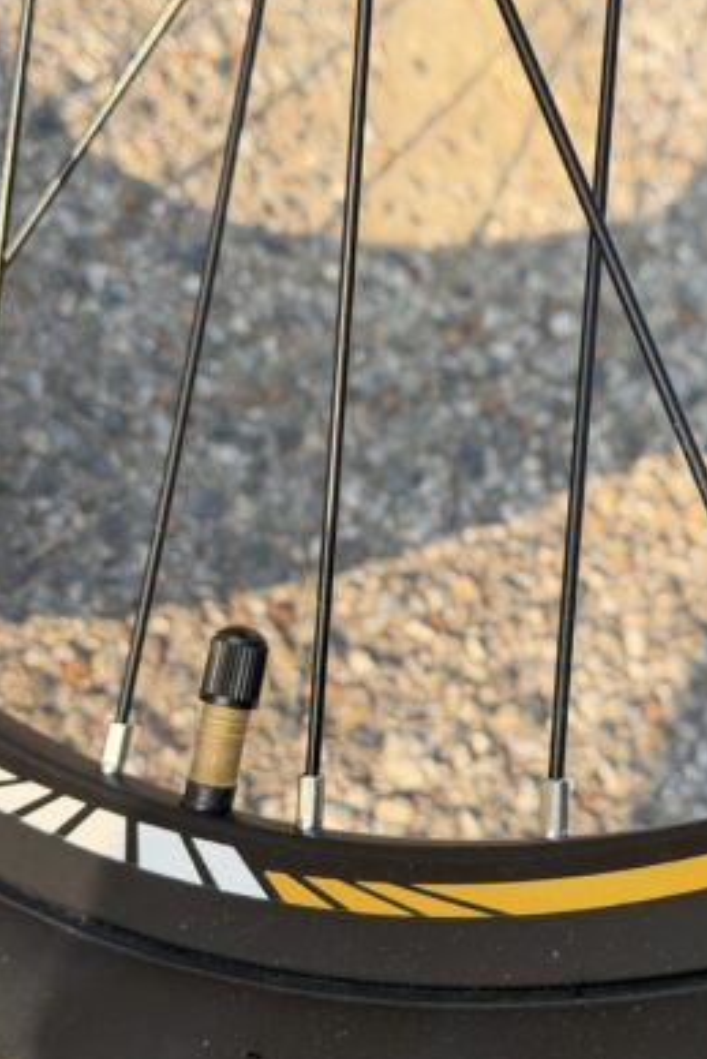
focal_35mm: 72
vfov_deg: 28.1
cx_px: 628
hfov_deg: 18.6
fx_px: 2119
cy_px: 538
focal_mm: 6.76
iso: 100
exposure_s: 1/939
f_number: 1.78
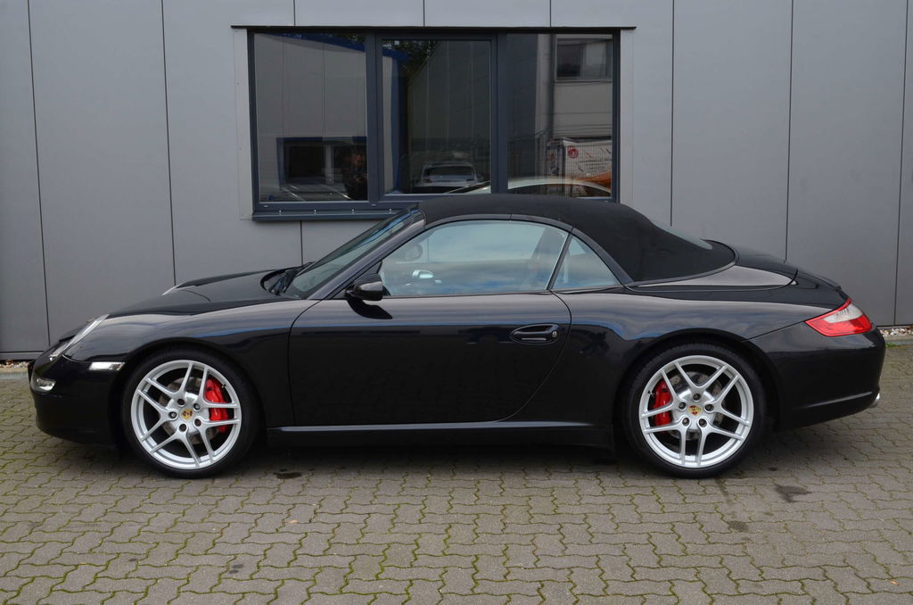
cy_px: 302
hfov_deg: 49.6
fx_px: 987
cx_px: 456
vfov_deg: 34.1
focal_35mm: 39
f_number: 10
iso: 400
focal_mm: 26
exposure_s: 1/60
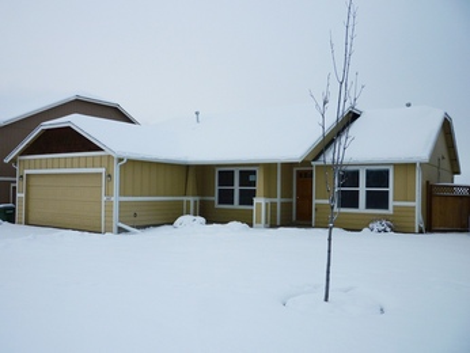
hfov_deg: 61.6
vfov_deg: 48.3
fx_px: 394
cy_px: 176
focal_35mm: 29
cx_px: 235
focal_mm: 5.2
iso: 80
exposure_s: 1/500
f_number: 4
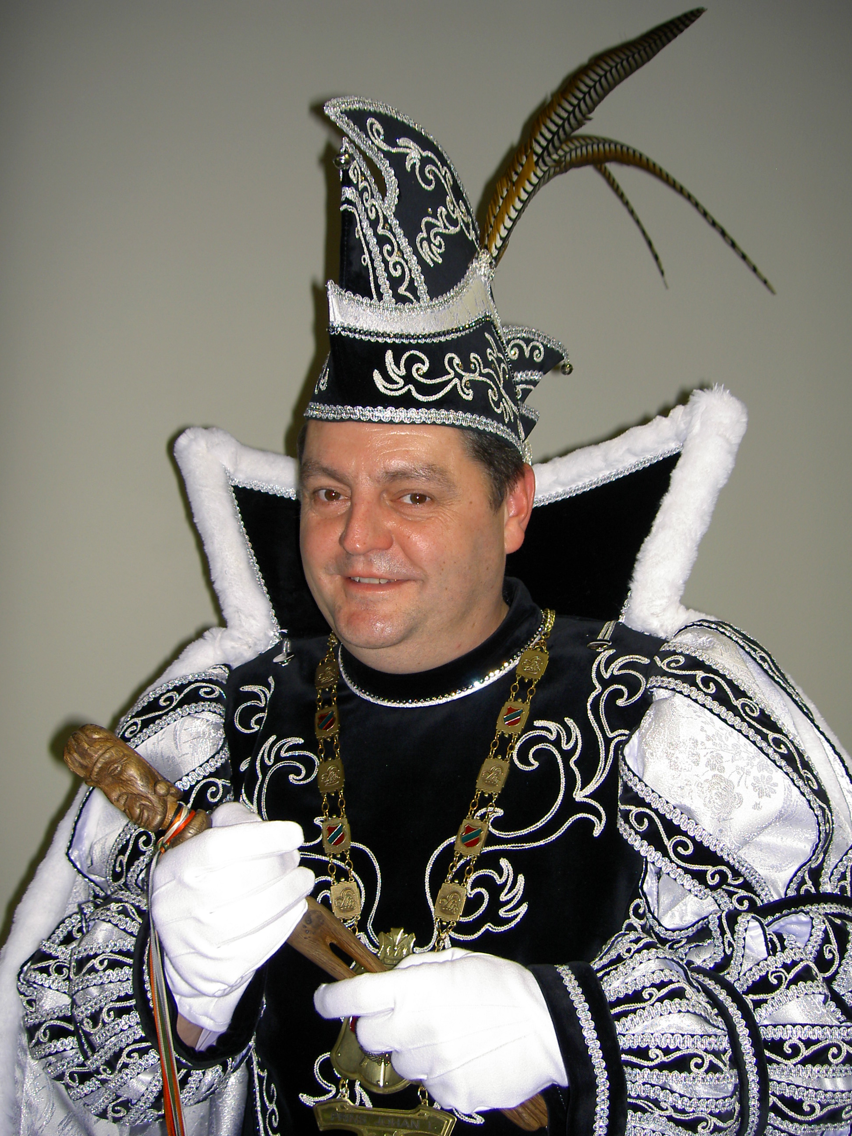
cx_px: 426
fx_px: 1280
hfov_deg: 36.8
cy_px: 568
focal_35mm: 39
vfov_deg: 47.9
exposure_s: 1/60
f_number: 2.8
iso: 100
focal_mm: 8
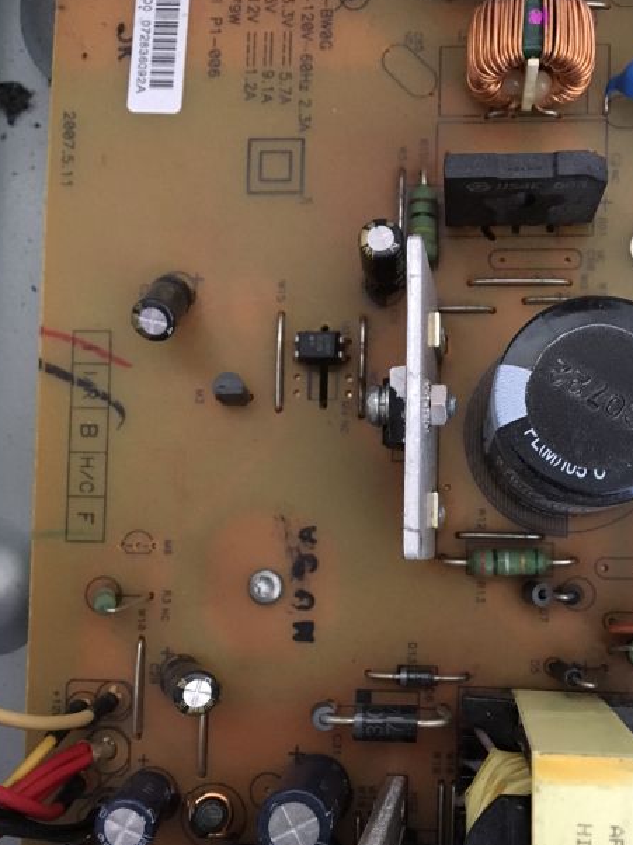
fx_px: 903
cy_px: 507
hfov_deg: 38.5
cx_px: 385
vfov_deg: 49.8
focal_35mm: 37
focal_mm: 4.15
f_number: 2.2
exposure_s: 1/15
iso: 250
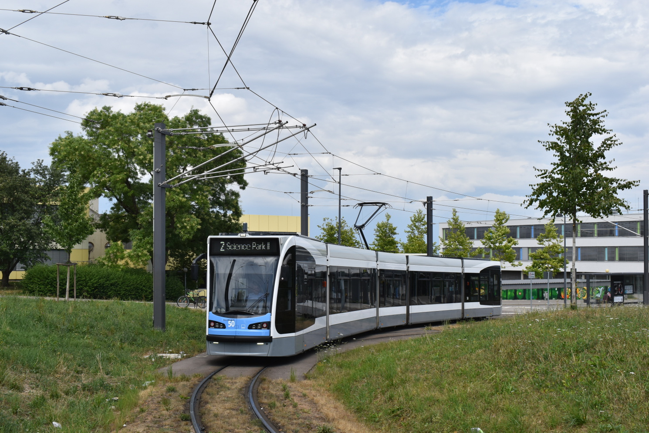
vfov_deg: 30.9
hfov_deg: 45.0
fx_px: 784
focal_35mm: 44
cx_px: 324
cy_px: 216
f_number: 10
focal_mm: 29
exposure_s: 1/400
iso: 200
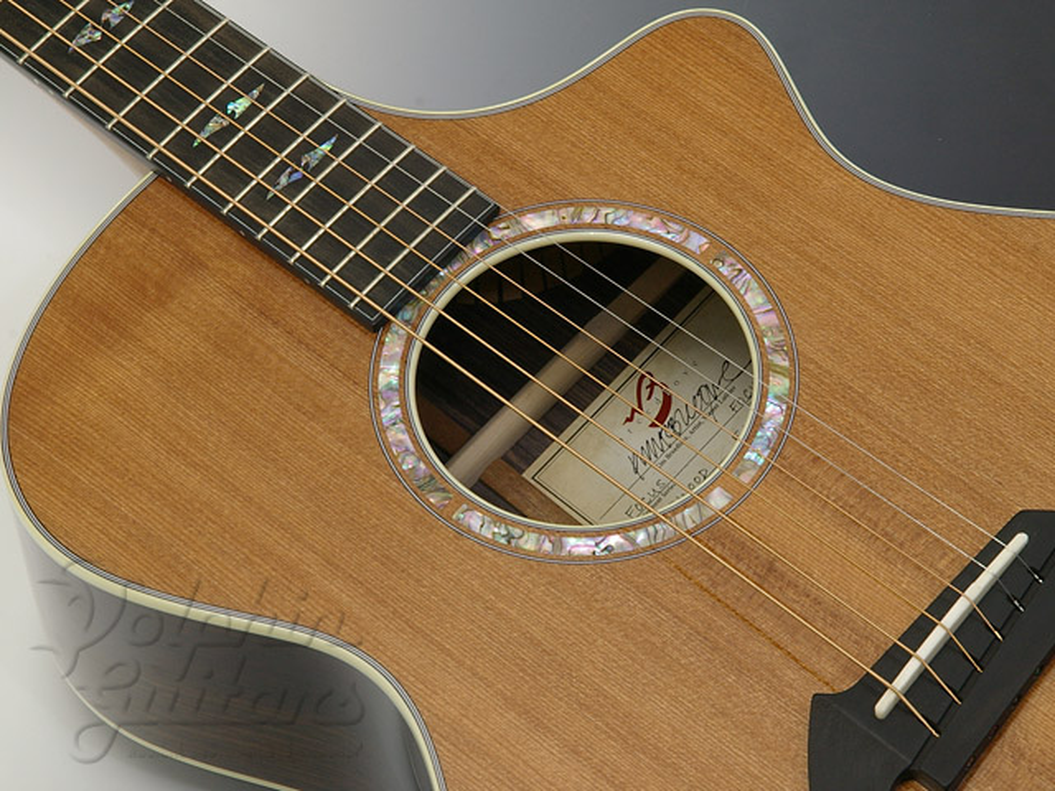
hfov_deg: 14.2
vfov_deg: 10.7
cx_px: 528
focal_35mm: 139
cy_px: 396
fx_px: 4236
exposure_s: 1
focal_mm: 93
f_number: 19
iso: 400
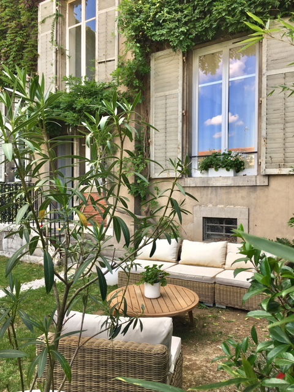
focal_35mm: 29
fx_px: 328
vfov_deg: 61.7
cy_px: 196
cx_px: 147
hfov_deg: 48.2
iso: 25
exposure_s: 1/203
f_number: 2.2
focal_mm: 4.15
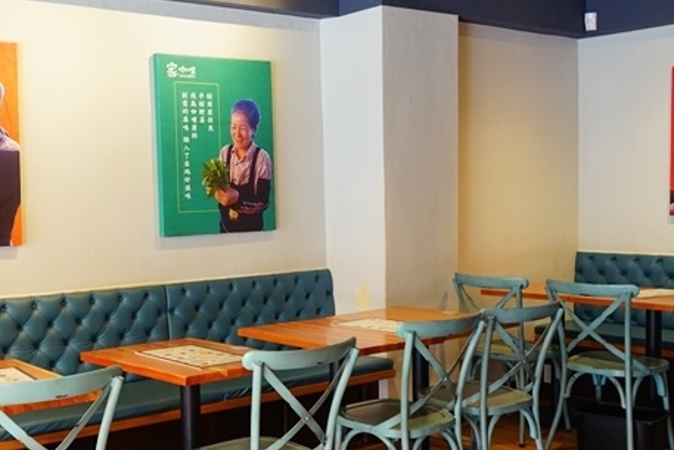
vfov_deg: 27.5
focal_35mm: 49
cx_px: 171
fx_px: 918
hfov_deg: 39.3
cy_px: 238
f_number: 3.5
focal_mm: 28
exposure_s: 1/60
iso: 800
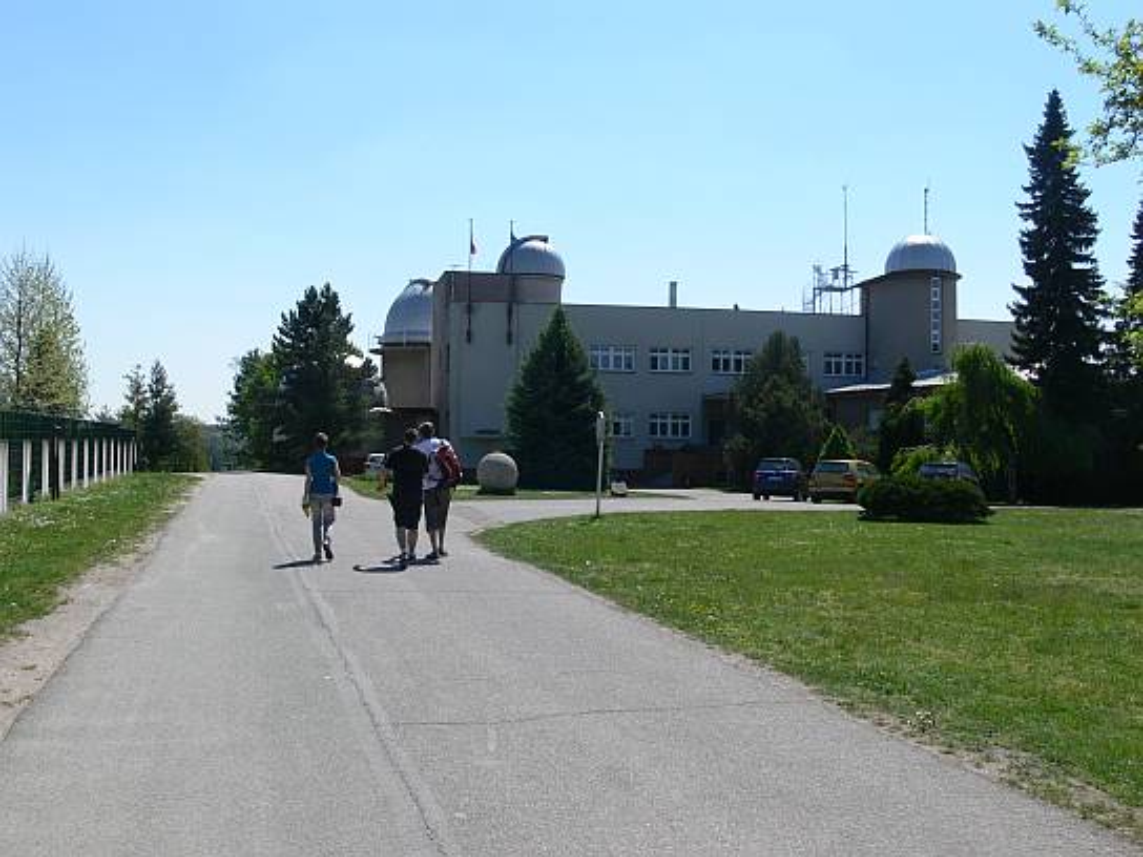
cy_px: 428
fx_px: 1222
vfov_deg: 38.7
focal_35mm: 37
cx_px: 572
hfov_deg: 50.1
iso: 100
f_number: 6.3
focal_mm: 7.8
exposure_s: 1/400
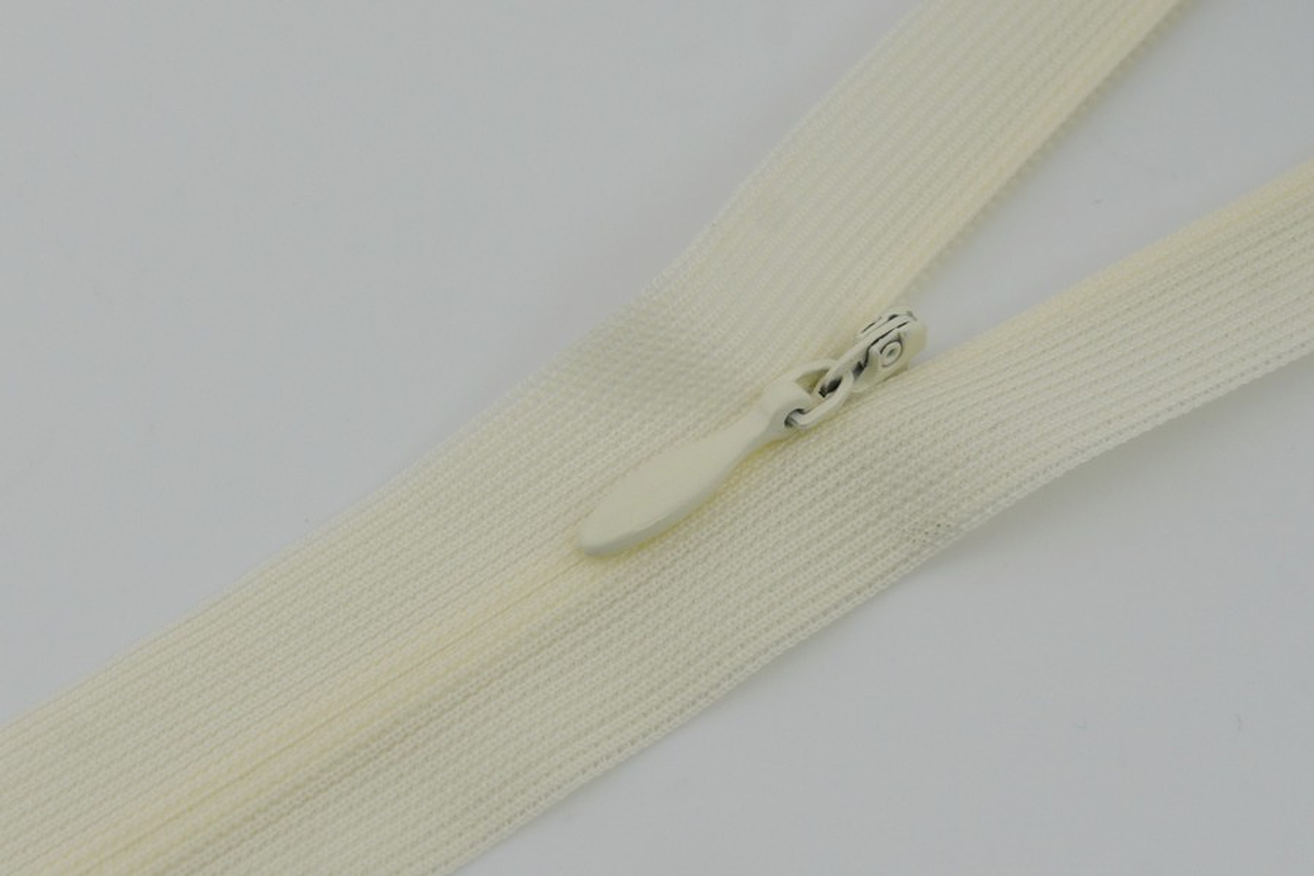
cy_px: 438
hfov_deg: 25.1
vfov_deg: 16.9
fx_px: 2956
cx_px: 657
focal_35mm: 81
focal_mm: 54
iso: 200
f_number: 9
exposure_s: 1/400
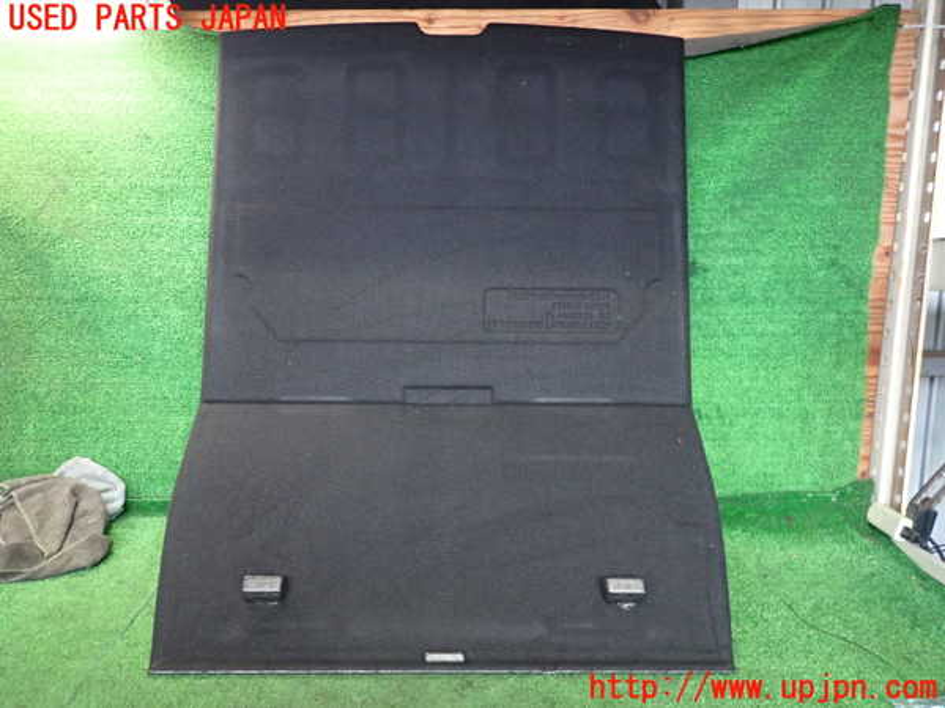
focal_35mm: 25
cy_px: 354
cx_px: 472
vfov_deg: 54.9
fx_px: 682
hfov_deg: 69.4
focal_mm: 4.5
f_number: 2
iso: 400
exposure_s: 1/30
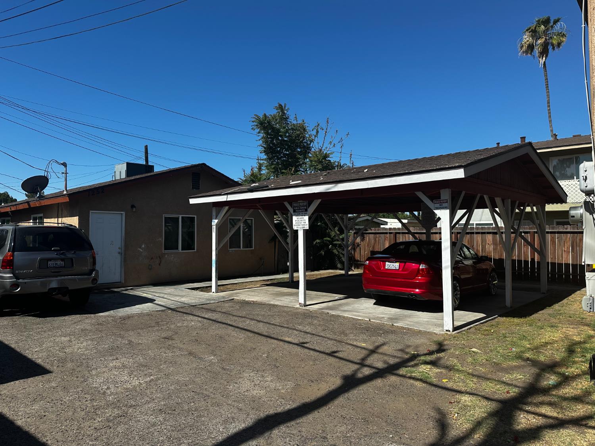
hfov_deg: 71.6
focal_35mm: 24
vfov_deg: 56.8
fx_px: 413
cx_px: 298
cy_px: 223
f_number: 1.78
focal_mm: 6.86
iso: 80
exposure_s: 1/4348
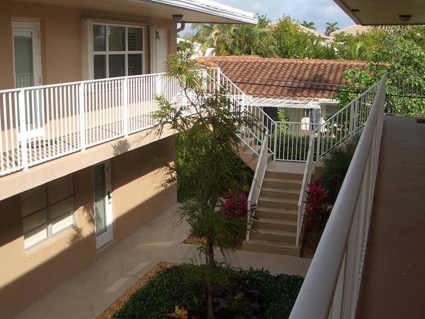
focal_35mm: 43
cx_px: 200
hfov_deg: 43.8
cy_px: 180
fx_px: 528
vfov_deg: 33.5
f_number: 4.3
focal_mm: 5.8
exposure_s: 1/400
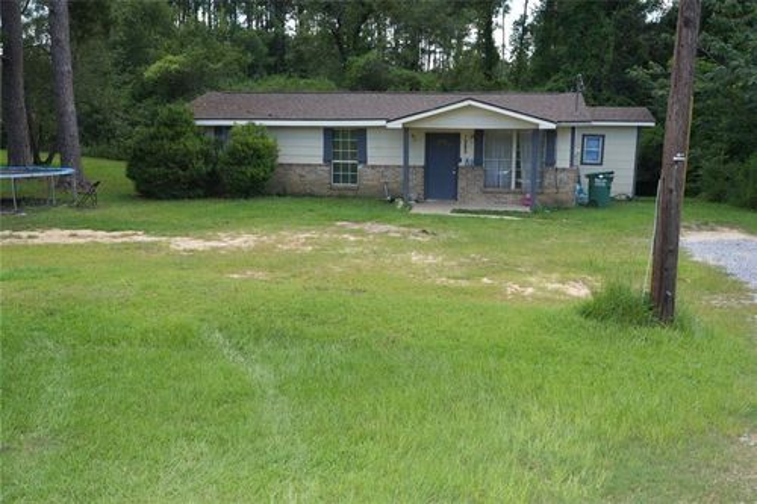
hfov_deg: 54.5
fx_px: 736
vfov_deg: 37.8
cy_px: 252
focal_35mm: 35
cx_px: 378
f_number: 9
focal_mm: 35
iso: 160
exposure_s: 1/60
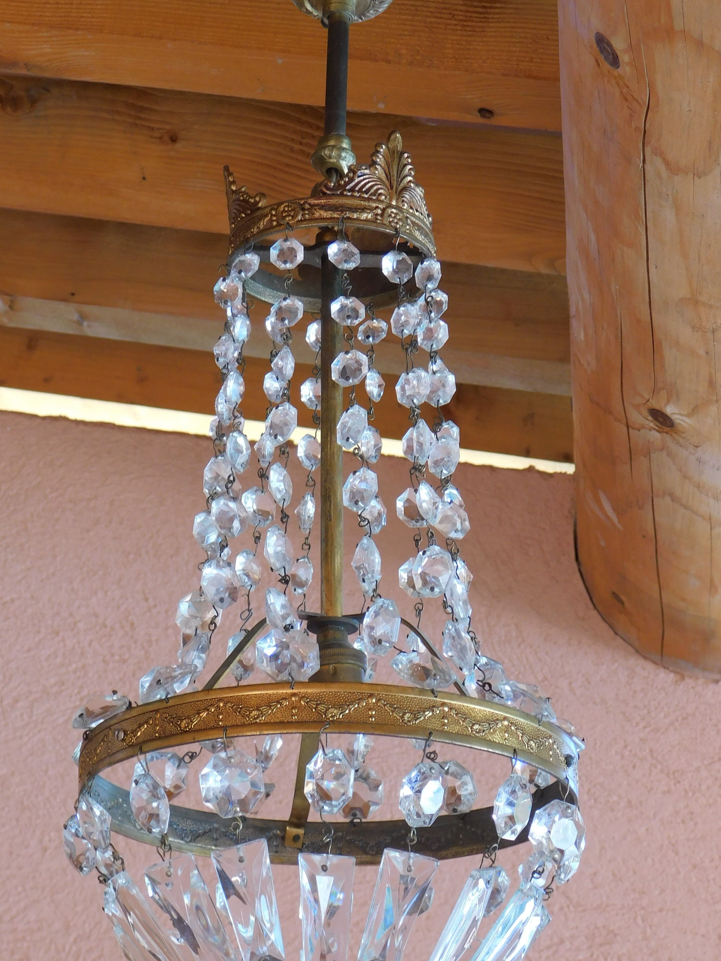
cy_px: 510
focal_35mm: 89
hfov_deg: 16.6
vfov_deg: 22.0
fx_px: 2472
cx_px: 326
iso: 125
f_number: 4.3
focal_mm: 12.6
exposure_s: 1/30
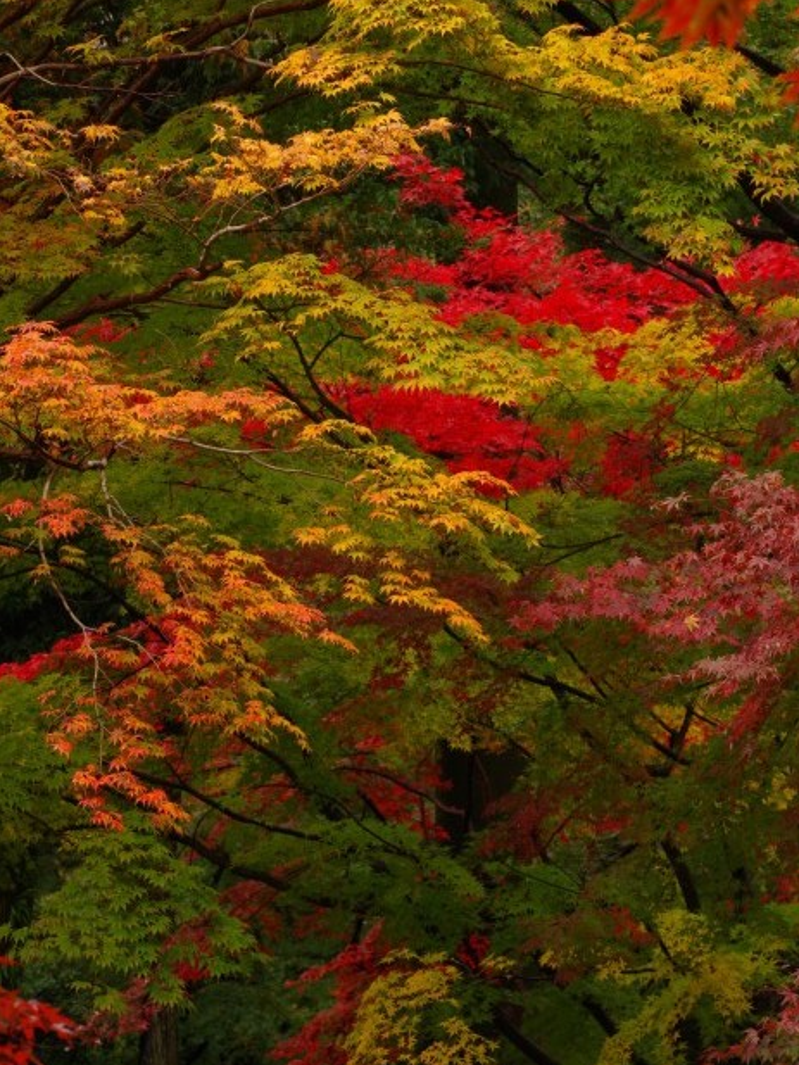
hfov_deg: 6.7
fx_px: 6785
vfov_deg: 9.0
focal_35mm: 221
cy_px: 480
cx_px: 400
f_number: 14
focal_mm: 135
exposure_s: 1/30
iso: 200
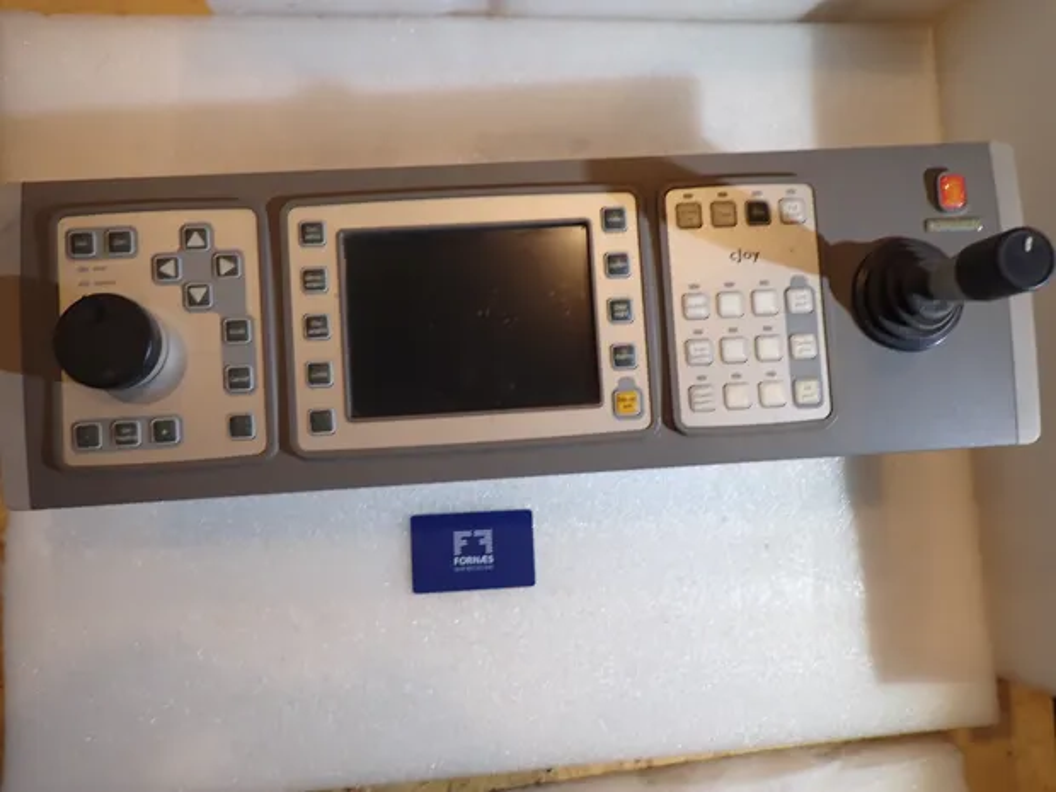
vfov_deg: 54.9
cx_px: 528
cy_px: 396
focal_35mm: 25
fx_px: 763
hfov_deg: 69.4
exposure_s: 1/80
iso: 100
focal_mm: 4.5
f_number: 2
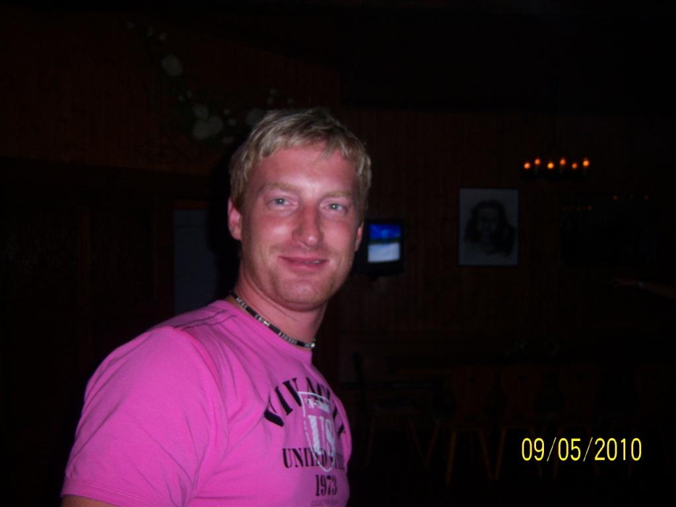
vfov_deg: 39.7
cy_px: 254
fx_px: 703
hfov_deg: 51.4
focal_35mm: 36
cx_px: 338
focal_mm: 7.5
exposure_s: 1/60
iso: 80
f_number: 2.8
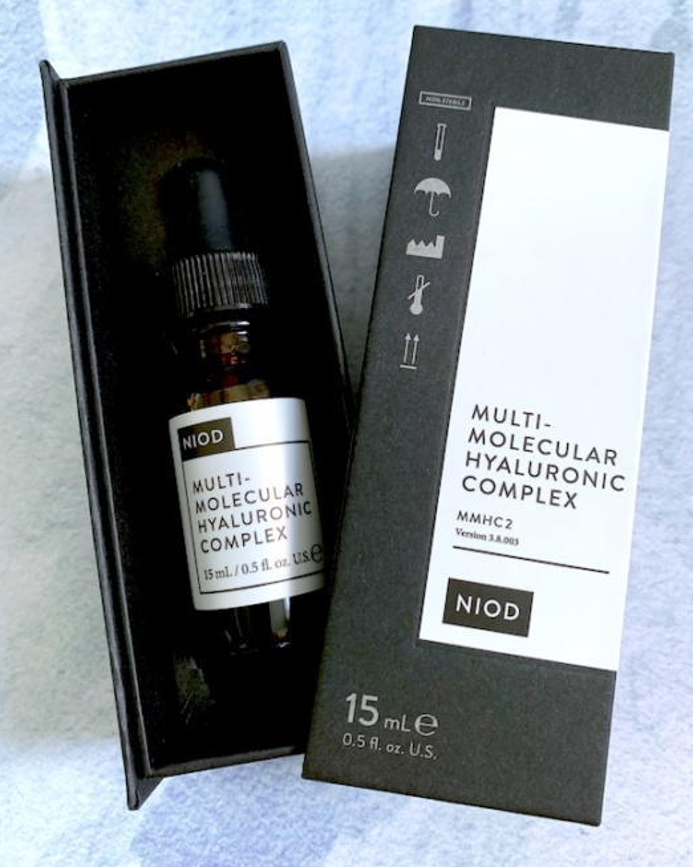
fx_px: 718
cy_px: 414
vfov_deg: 62.2
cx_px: 353
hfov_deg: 51.5
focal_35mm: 28
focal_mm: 4.25
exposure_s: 1/60
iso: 100
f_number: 1.8
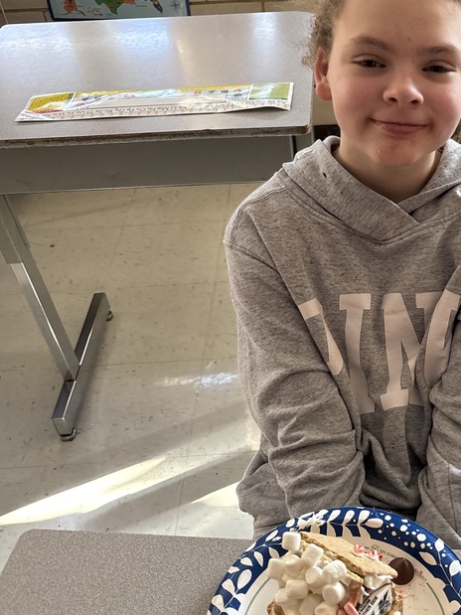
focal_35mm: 43
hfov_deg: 32.6
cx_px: 373
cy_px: 316
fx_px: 764
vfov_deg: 43.9
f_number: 1.6
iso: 500
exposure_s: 1/60
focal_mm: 5.96
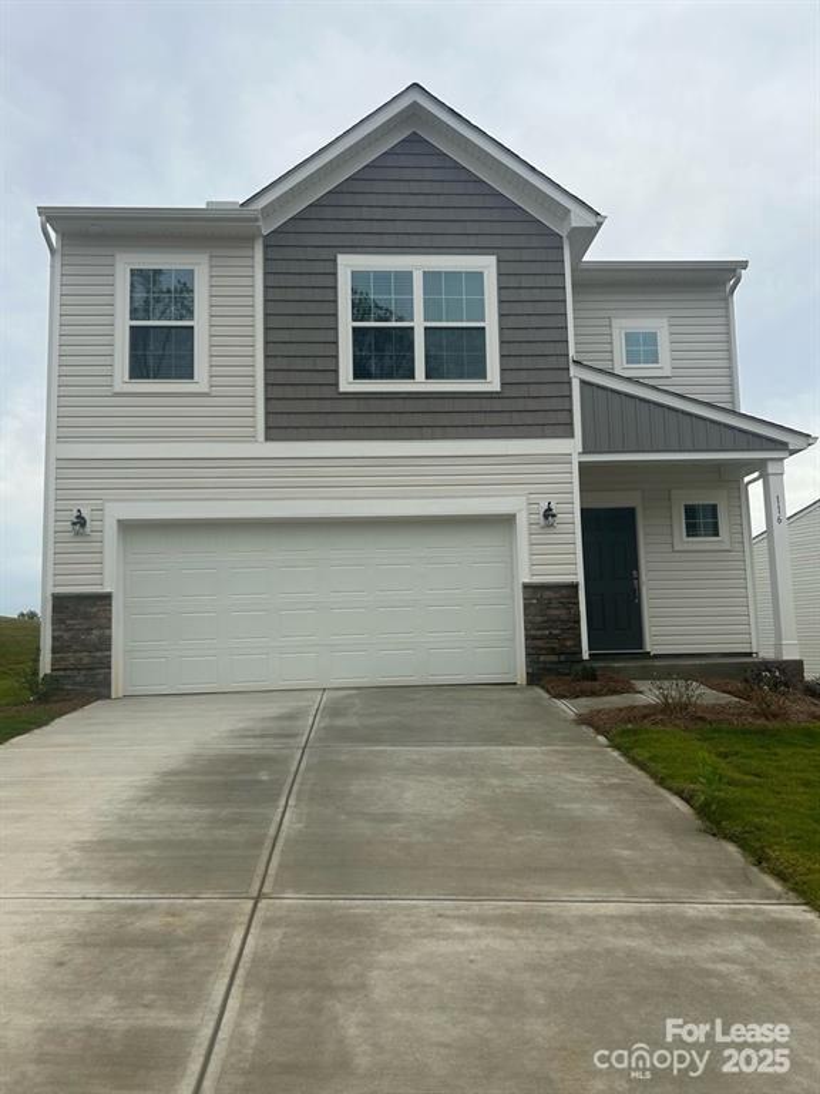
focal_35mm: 26
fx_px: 821
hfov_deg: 53.1
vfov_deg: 67.3
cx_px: 410
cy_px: 547
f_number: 1.5
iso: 50
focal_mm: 5.7
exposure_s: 1/3356
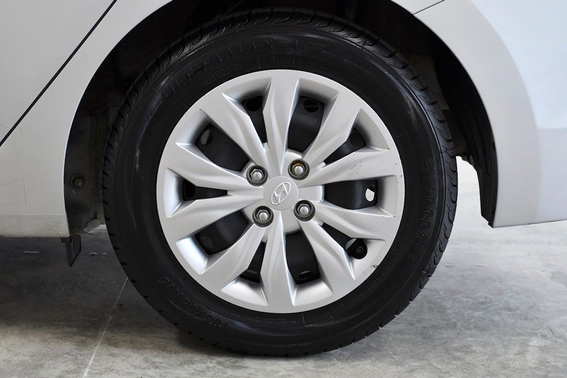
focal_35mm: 60
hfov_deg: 33.4
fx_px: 945
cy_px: 189
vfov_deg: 22.6
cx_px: 284
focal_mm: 40
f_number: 3.5
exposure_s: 1/1600
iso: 1250
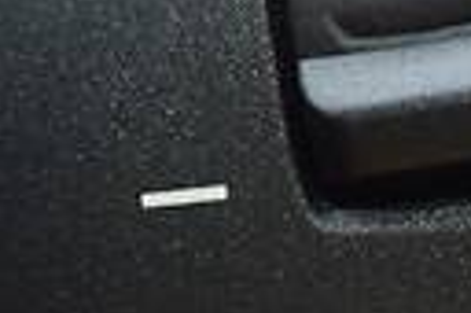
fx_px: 5503
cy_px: 29
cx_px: 813
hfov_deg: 4.8
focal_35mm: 421
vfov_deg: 3.3
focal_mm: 45
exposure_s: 1/125
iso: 400
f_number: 5.3
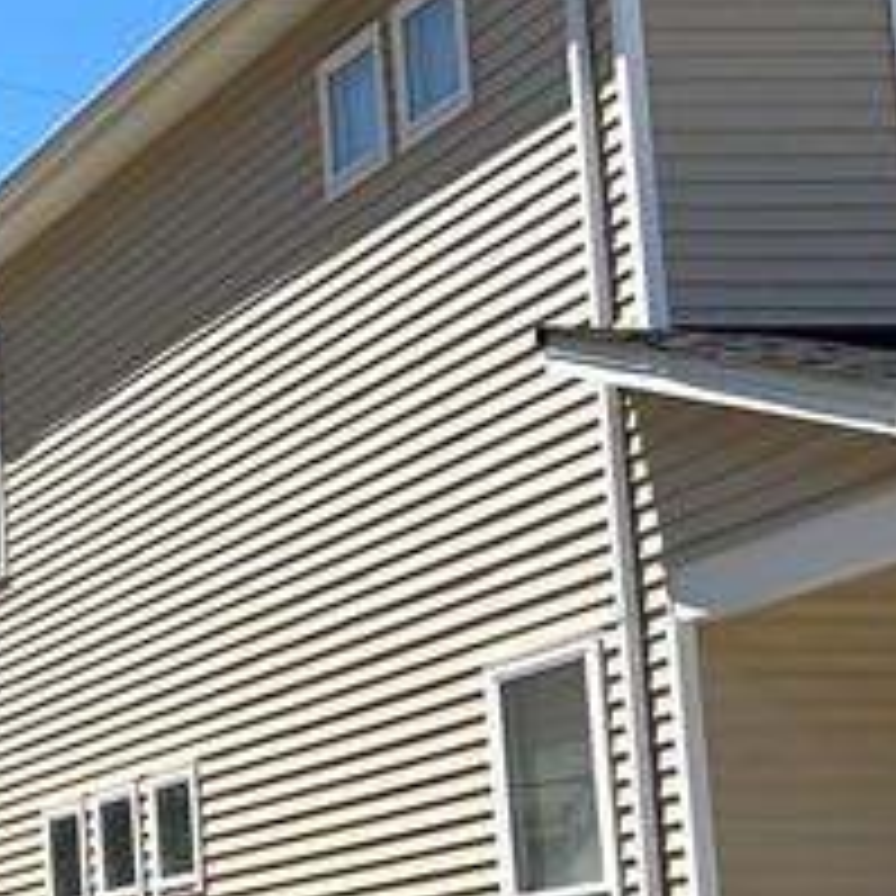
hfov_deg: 12.4
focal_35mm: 118
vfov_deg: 14.8
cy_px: 486
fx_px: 3456
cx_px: -1076
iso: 50
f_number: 1.5
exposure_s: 1/3356
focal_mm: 5.7
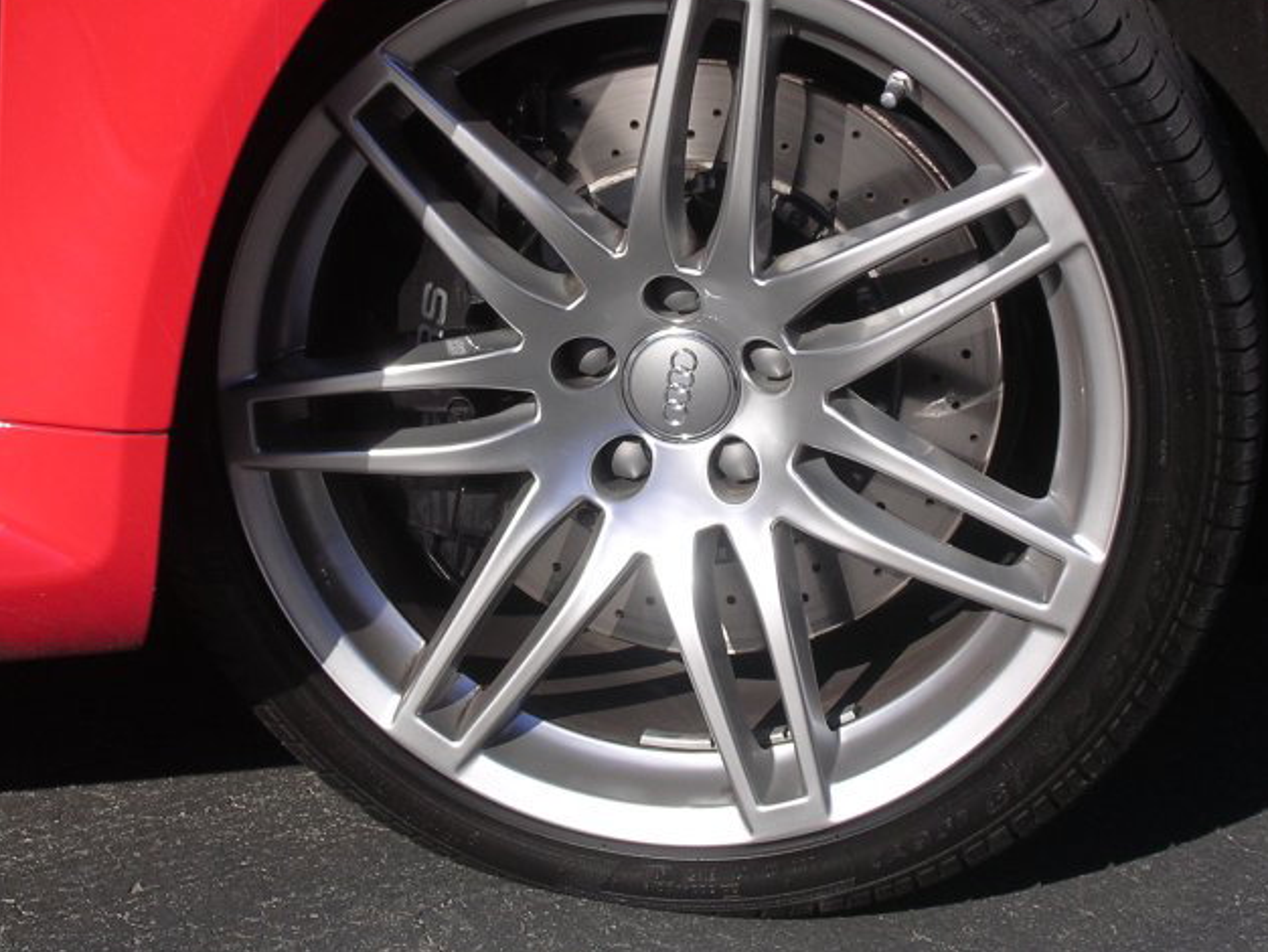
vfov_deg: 16.1
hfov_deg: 21.3
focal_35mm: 92
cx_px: 614
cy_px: 350
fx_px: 3371
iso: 100
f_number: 3.7
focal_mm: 10.9
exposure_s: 1/569
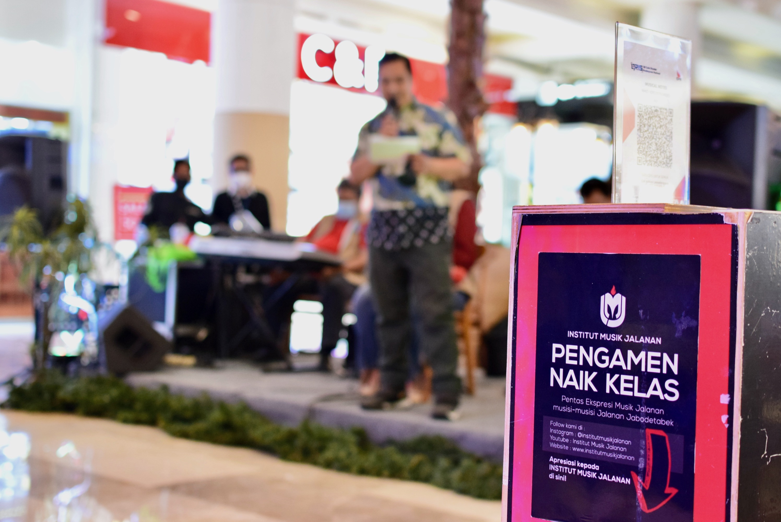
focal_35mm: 52
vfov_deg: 25.8
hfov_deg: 37.8
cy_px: 261
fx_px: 1140
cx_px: 390
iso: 1600
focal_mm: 35
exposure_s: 1/50
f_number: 2.8
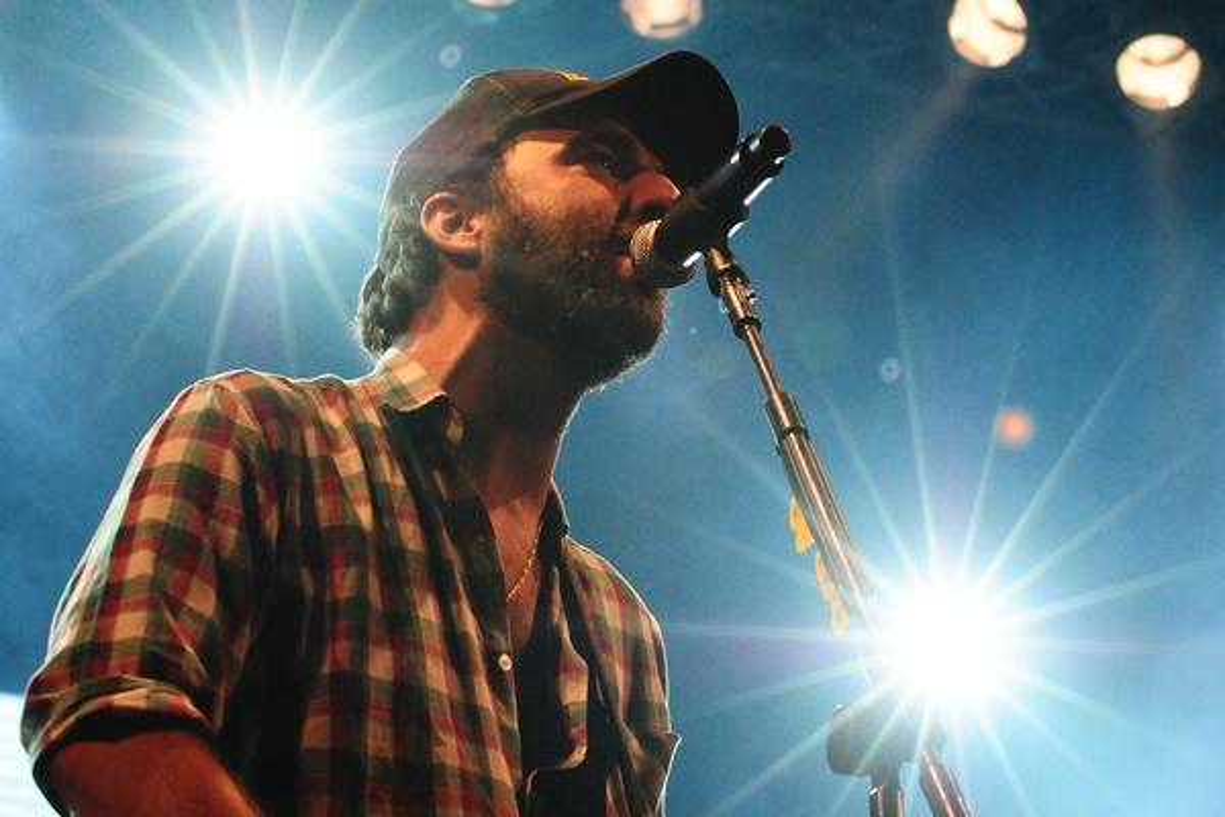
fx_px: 4083
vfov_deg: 11.4
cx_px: 612
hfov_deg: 17.1
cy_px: 408
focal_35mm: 120
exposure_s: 1/250
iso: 2000
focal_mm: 80
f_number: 7.1
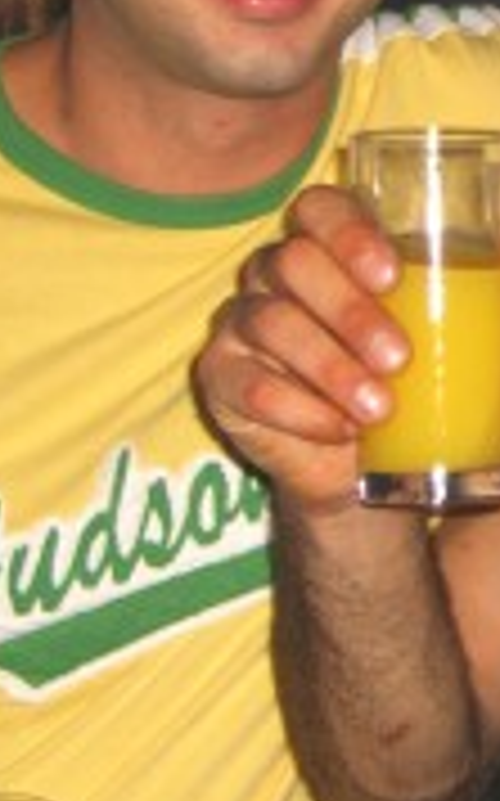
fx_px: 2970
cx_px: 716
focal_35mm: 136
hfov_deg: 9.4
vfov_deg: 15.3
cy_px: 261
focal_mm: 7.9
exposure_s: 1/60
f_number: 2.8
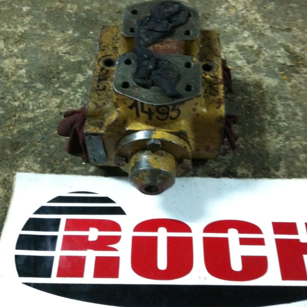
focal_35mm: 42
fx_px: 421
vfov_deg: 39.5
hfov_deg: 40.0
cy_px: 101
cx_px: 154
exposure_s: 1/15
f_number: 2.8
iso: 640
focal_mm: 3.85
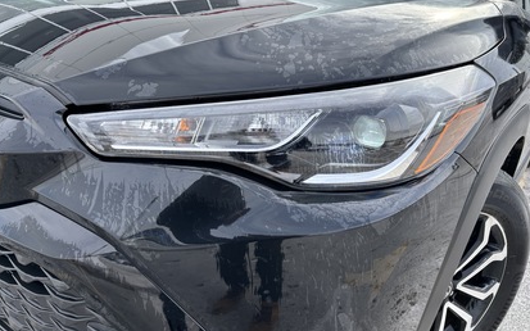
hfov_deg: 66.5
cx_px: 266
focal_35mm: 28
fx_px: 404
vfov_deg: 44.5
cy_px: 153
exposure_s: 1/978
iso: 50
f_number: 1.6
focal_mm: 5.96
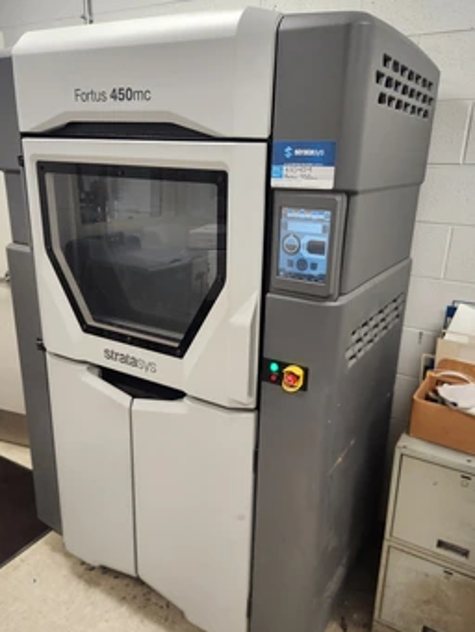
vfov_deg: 65.3
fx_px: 494
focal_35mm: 27
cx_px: 241
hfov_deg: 51.4
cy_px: 322
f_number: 1.8
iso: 250
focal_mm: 5.4
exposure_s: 1/120
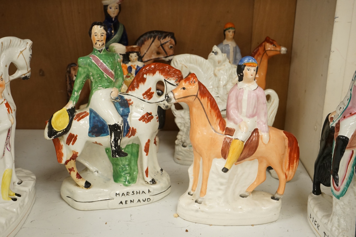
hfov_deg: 44.5
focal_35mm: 44
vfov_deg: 30.5
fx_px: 435
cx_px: 178
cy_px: 118
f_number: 9
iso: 2500
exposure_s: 1/100
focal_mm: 44
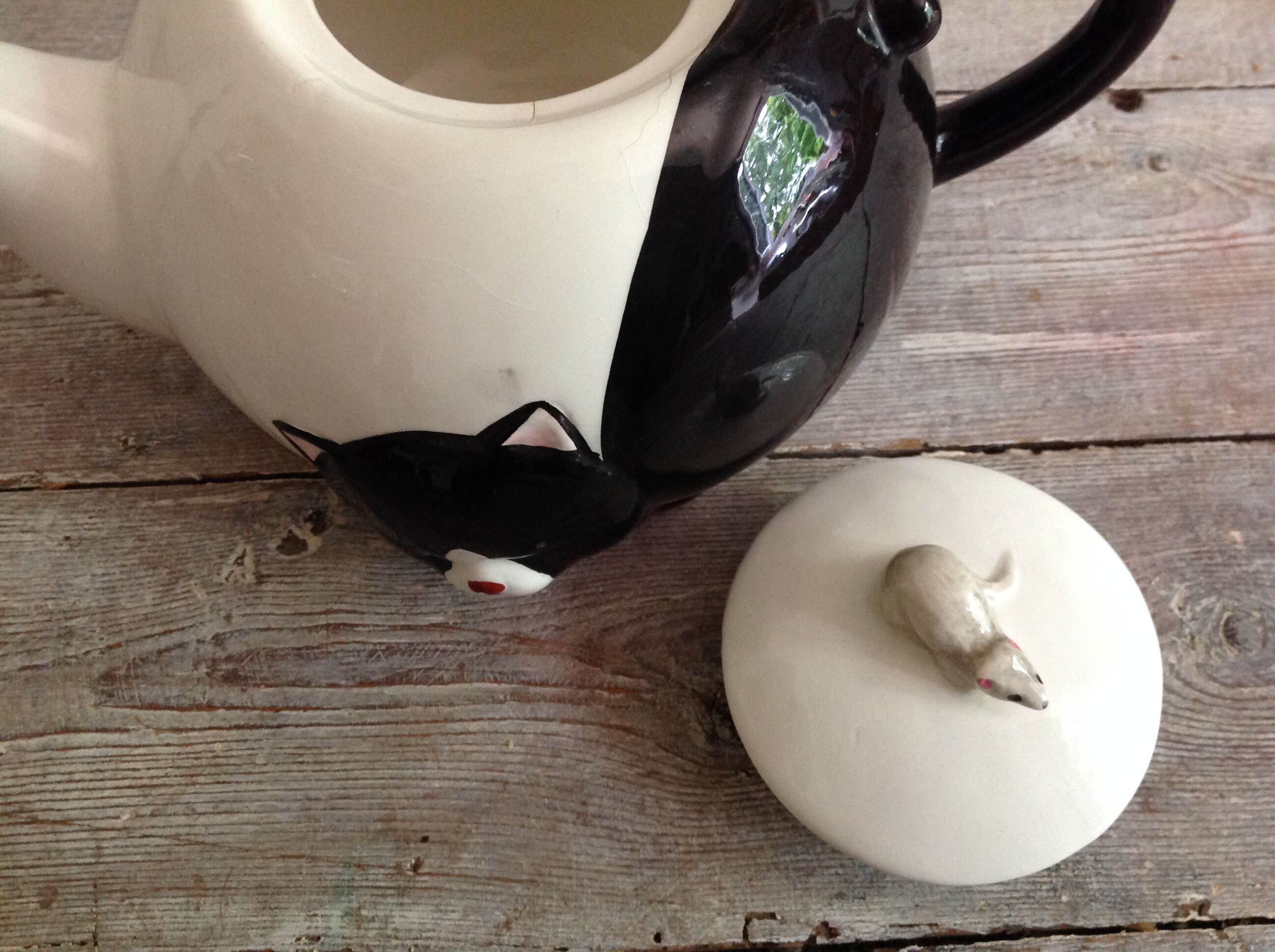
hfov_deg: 52.7
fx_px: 1287
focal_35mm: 35
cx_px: 638
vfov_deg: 40.6
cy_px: 476
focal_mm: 4.28
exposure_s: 1/15
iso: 250
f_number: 2.4
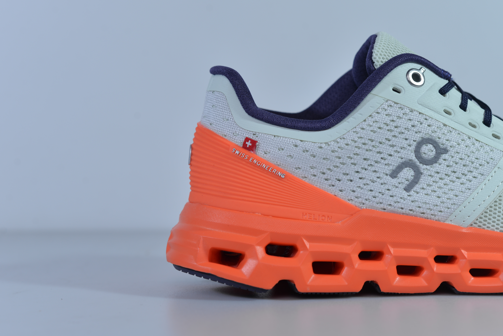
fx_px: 853
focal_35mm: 61
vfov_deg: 22.3
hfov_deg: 32.8
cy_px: 172
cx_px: 275
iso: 100
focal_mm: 50
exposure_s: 1/320
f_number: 5.6
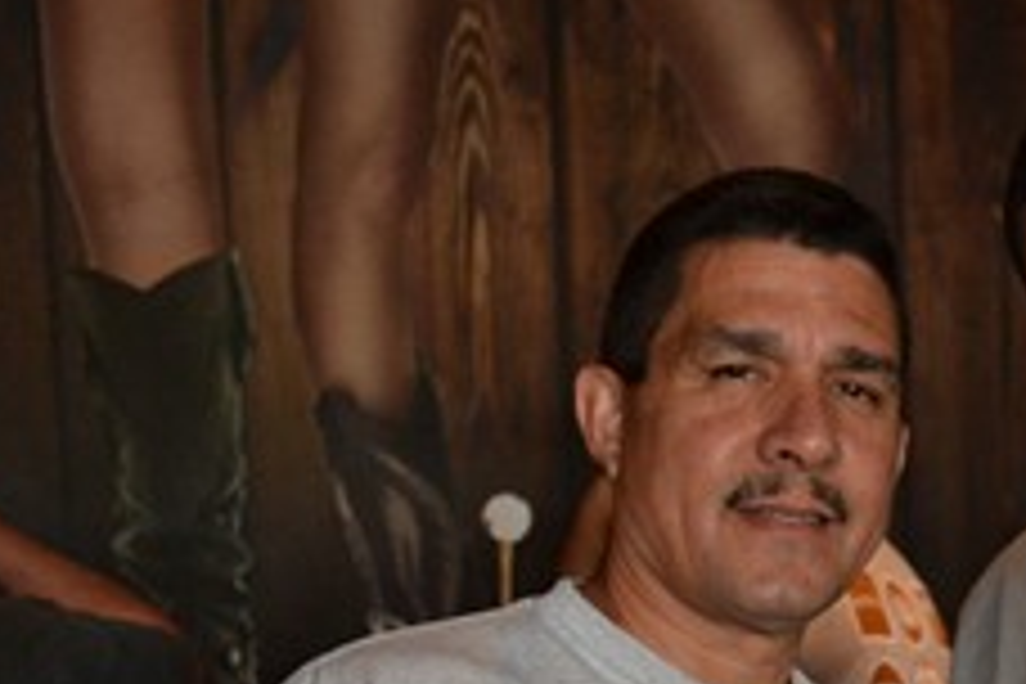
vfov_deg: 19.9
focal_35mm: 65
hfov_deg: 28.3
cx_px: 1112
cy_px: 776
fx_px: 1852
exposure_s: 1/60
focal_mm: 18
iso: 1800
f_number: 3.5
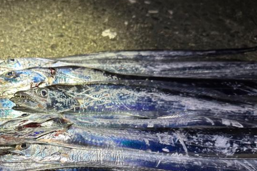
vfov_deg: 28.7
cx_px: 60
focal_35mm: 46
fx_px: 328
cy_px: 135
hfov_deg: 41.3
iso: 250
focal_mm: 6.86
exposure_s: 1/91
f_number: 1.78
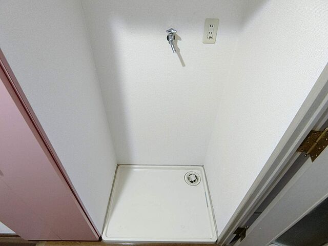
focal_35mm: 19
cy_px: 123
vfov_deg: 68.7
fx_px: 180
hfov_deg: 84.7
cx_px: 164
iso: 400
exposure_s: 1/30
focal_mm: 4.06
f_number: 2.7
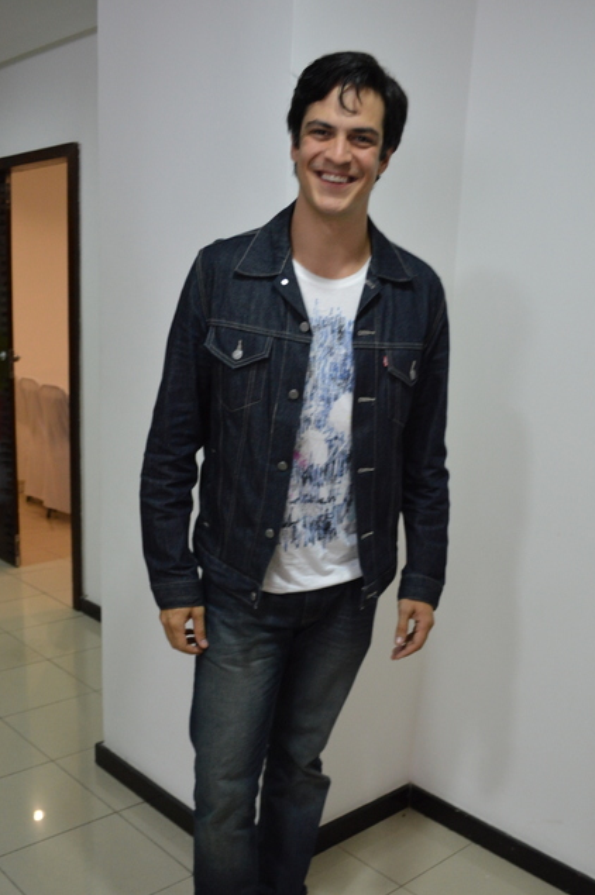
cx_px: 324
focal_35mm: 34
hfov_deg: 38.8
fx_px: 845
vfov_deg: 55.2
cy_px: 561
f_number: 3.5
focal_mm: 18
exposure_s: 1/60
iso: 800
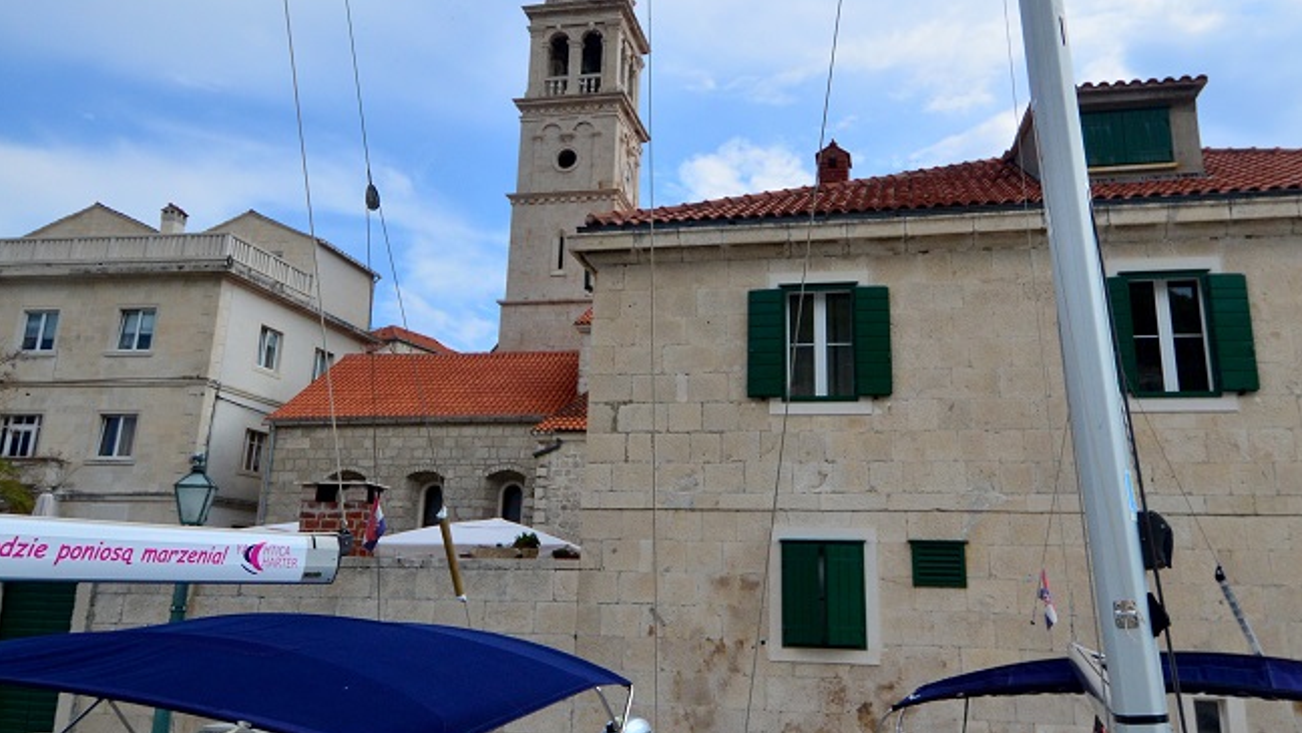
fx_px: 1002
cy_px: 278
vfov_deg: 40.0
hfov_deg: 66.0
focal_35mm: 29
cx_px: 652
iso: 640
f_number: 4
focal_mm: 12
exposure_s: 1/8000
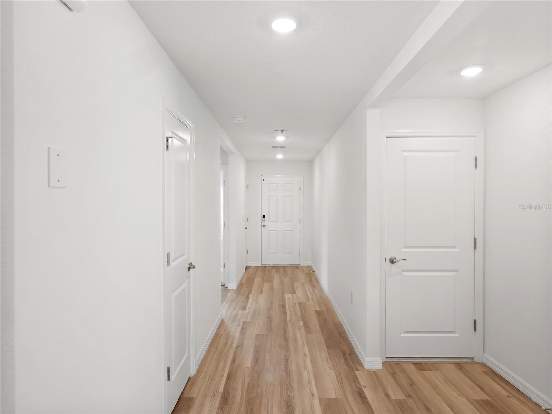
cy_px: 207
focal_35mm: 20
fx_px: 319
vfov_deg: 66.0
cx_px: 276
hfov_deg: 81.7
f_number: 6.3
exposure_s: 1/60
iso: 2000
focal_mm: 10
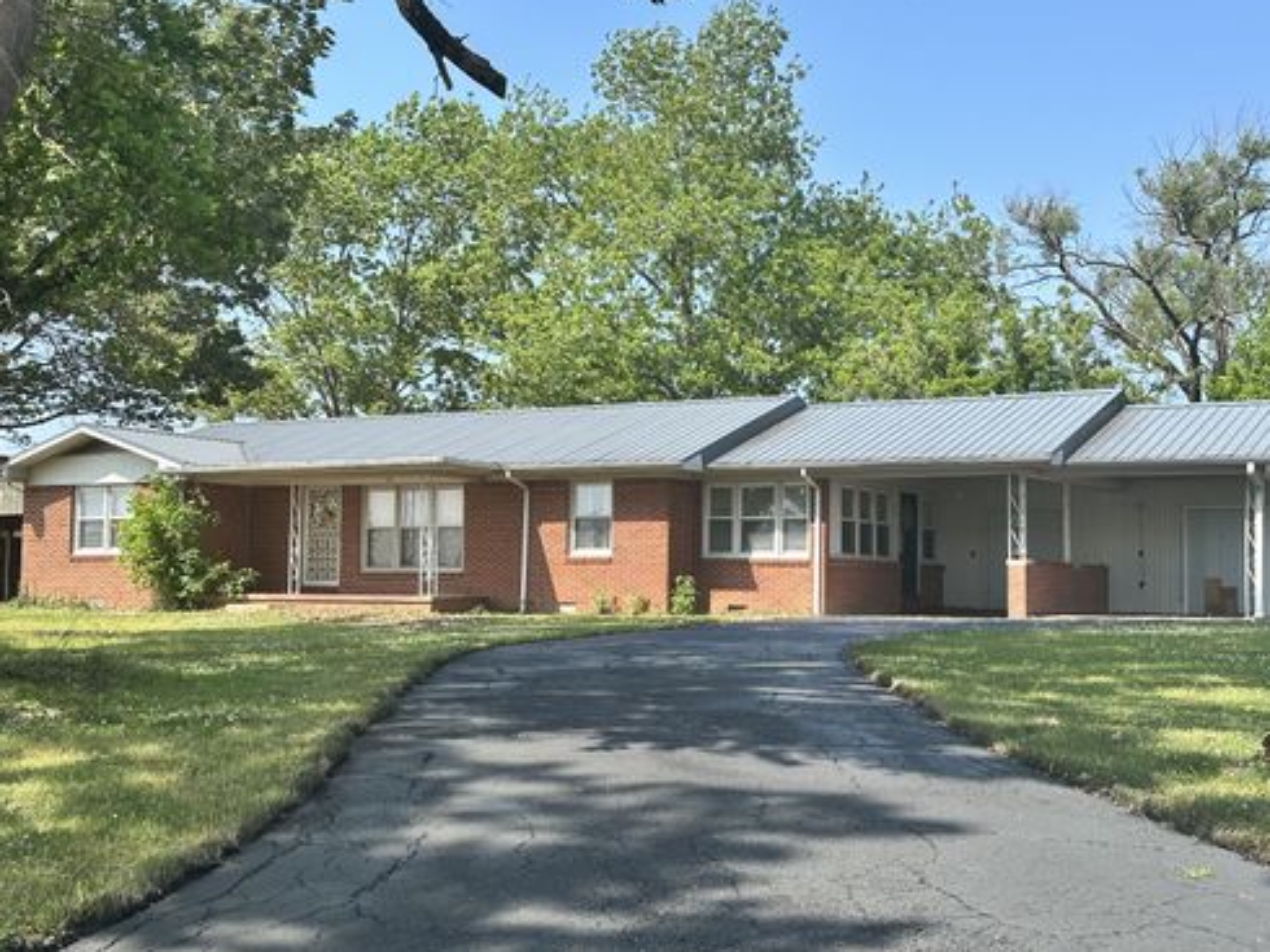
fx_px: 1797
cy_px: 473
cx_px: 640
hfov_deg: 38.9
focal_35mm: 49
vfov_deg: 29.7
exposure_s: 1/1815
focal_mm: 6.86
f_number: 1.78
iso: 64
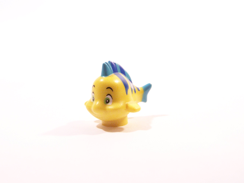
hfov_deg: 32.7
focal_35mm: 59
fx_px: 416
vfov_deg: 24.8
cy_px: 92
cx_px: 122
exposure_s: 1/30
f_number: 3.6
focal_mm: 9.8
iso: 400
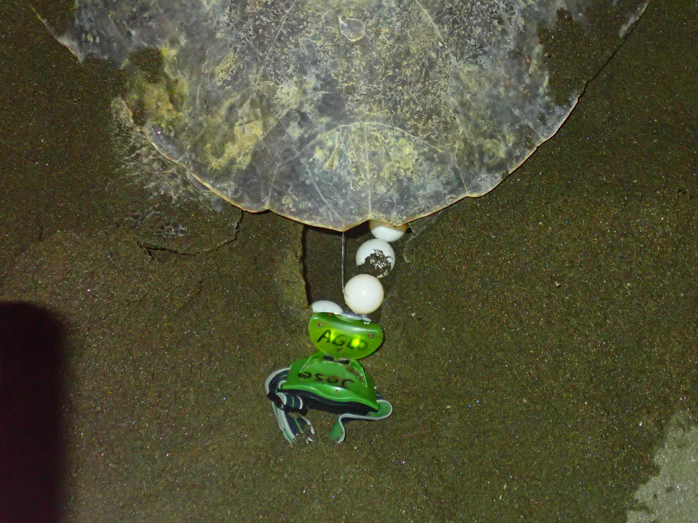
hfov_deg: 19.6
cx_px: 349
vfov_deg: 14.8
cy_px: 262
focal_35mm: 100
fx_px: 2016
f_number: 4.9
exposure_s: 1/100
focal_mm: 18
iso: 800
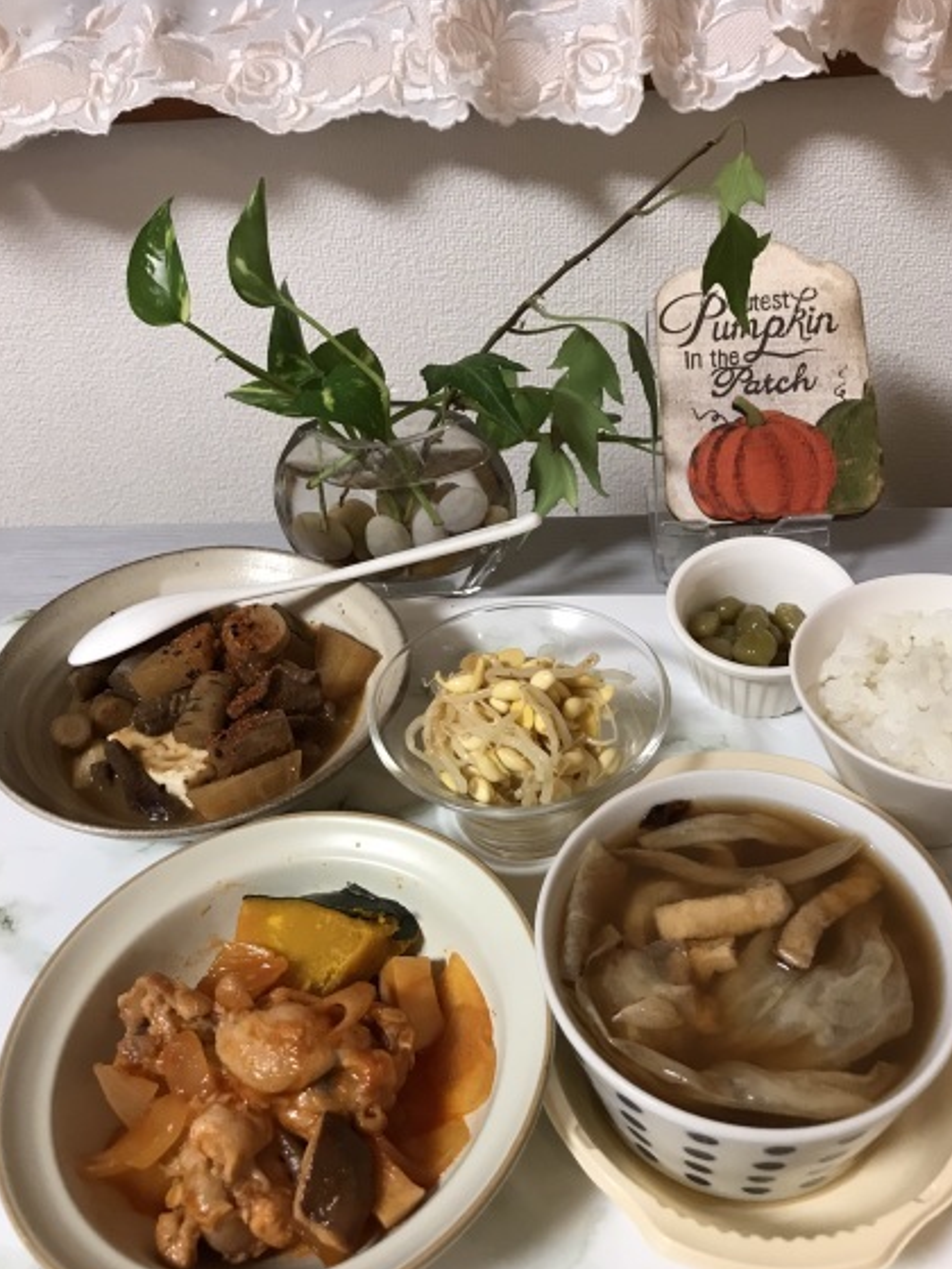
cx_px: 499
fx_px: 1100
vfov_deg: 60.0
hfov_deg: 46.8
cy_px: 632
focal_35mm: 30
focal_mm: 3.99
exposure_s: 1/17
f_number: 1.8
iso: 50
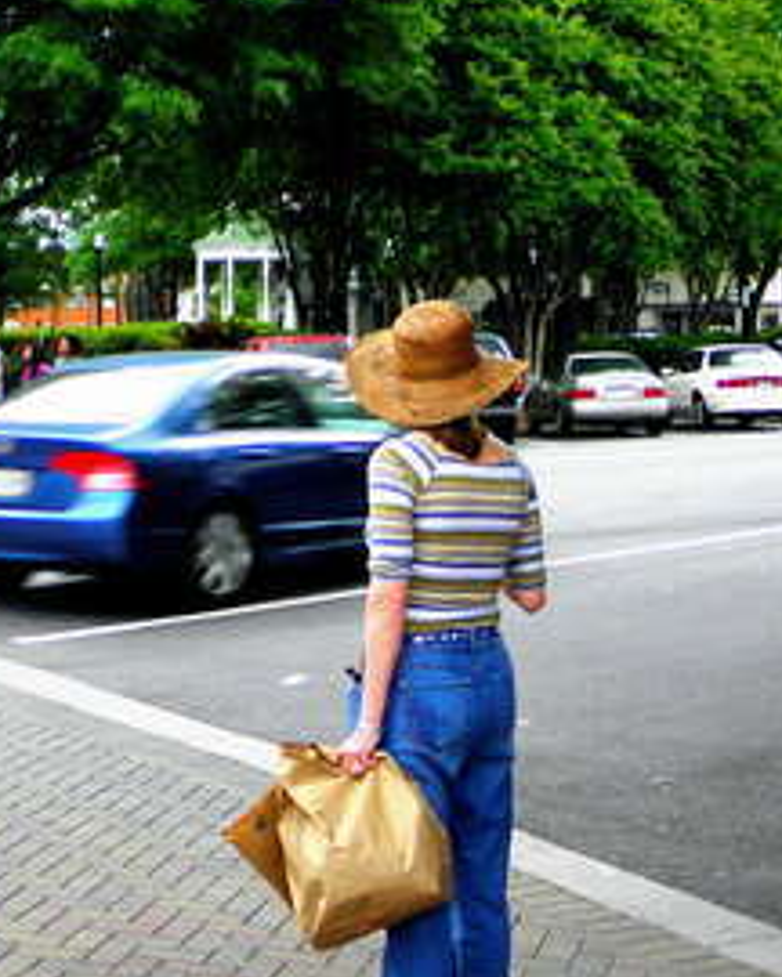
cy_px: 279
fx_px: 2343
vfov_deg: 23.4
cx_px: 123
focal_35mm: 81
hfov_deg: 18.7
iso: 100
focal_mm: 5
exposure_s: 1/50
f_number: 7
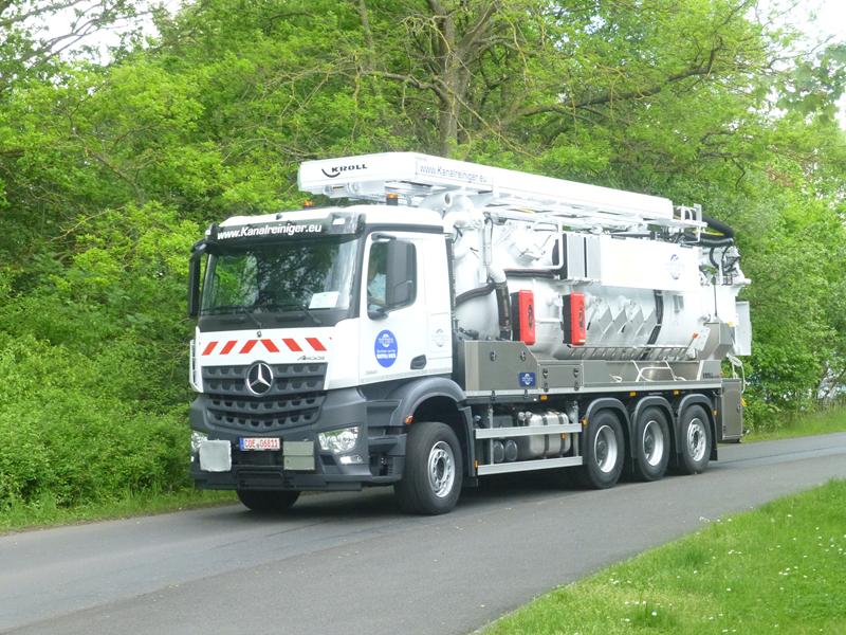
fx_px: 1711
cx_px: 423
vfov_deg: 21.0
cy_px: 318
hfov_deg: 27.8
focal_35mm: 70
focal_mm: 12.5
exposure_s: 1/250
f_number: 5
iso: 500
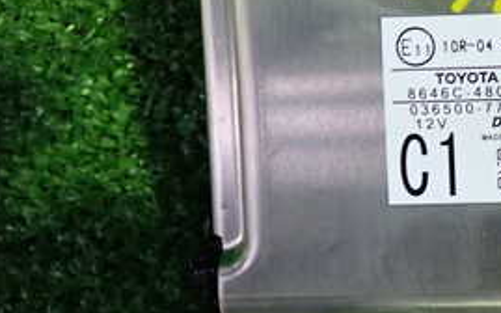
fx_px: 969
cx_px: 460
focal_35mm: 71
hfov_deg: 27.8
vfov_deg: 18.2
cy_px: 67
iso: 400
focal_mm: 5.4
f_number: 2.3
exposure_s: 1/30
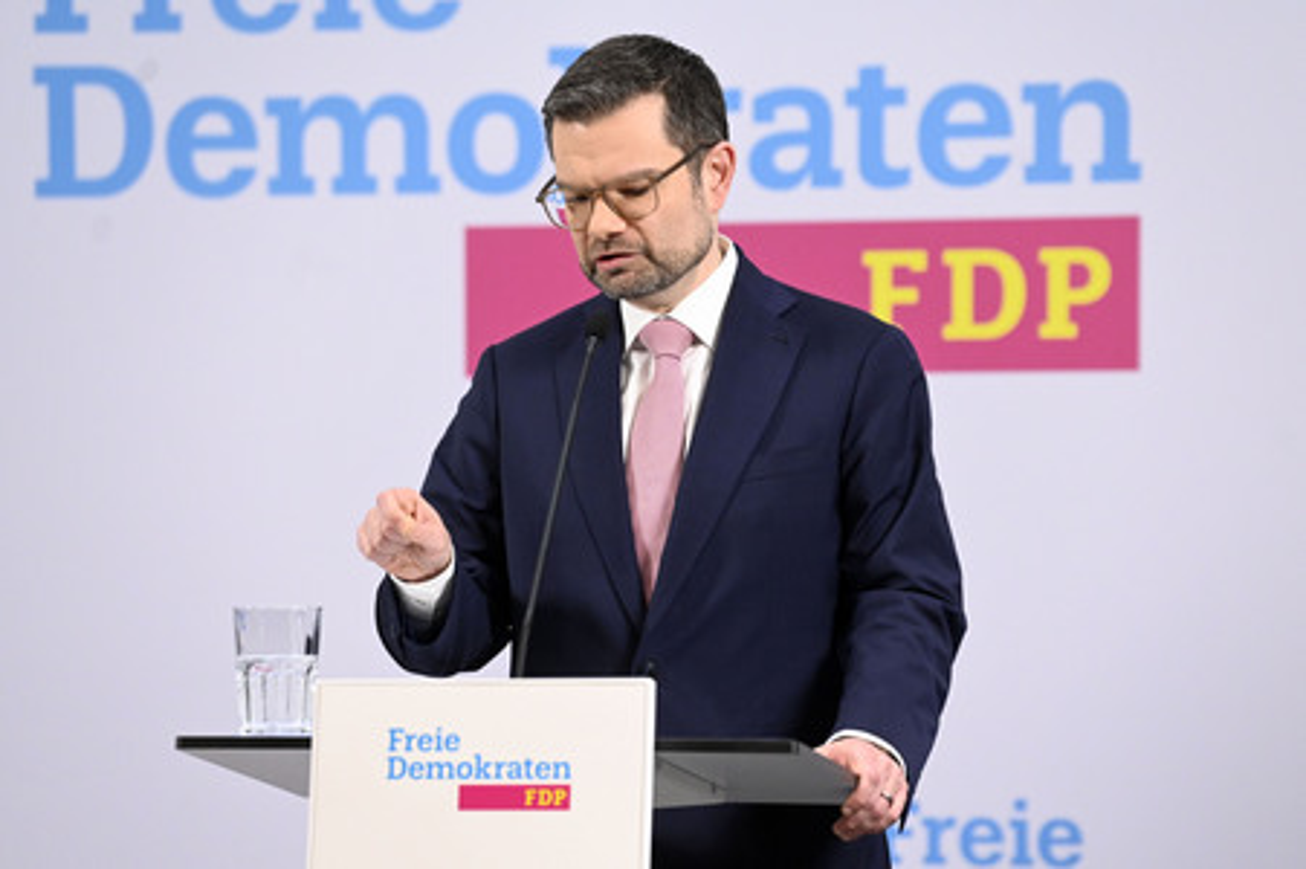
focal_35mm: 200
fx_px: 7250
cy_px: 434
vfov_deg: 6.9
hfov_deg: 10.3
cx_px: 653
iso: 5000
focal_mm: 200
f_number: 4
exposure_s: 1/800
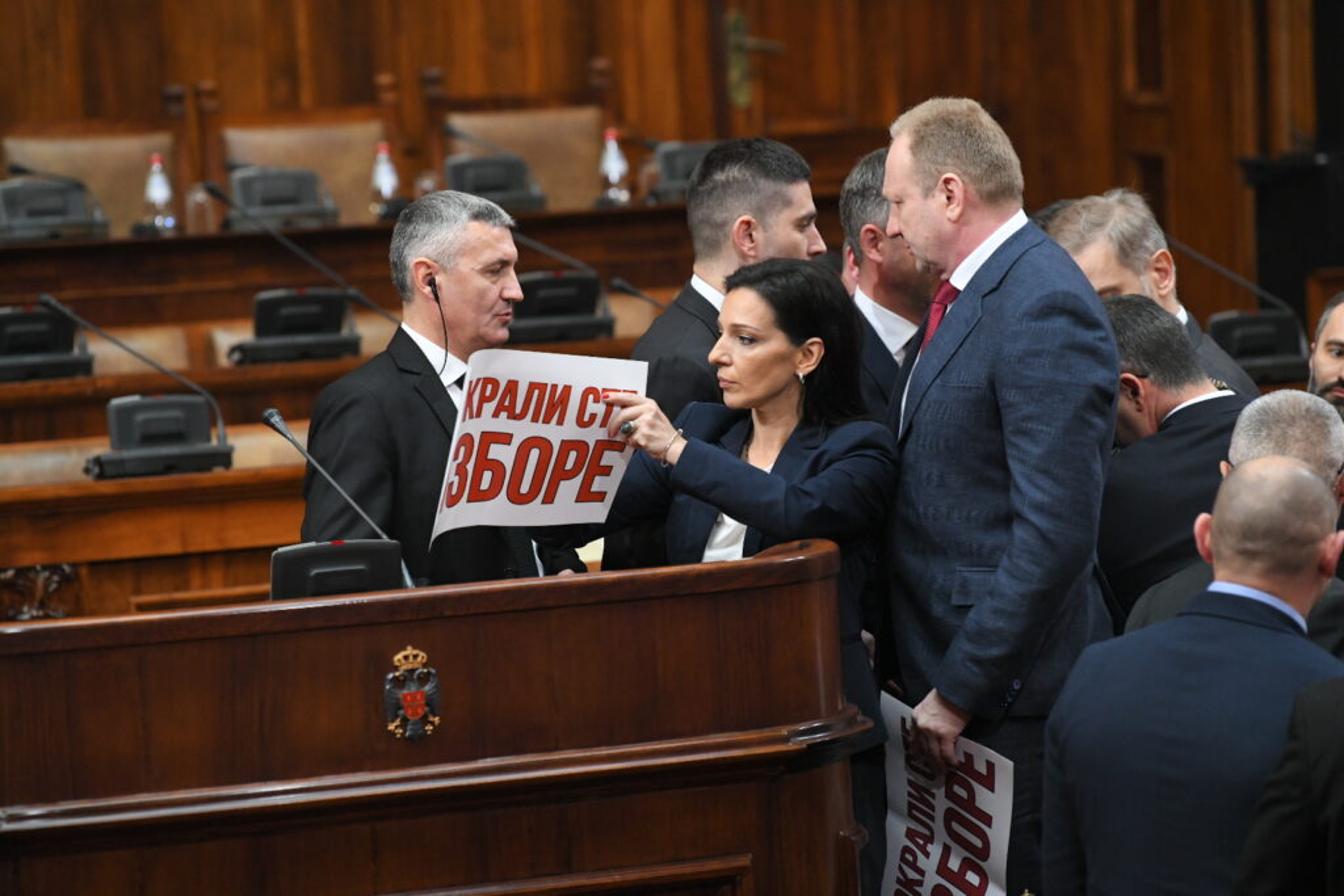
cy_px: 448
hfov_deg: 10.3
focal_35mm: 200
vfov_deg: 6.9
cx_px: 672
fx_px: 7467
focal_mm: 200
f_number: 4
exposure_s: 1/320
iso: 3200
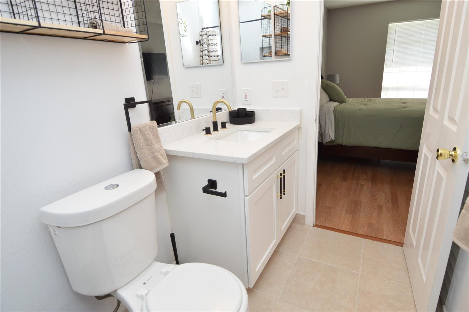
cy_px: 156
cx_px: 234
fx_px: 234
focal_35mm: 18
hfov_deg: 90.1
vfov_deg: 67.3
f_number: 4.5
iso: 400
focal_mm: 12
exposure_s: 1/80
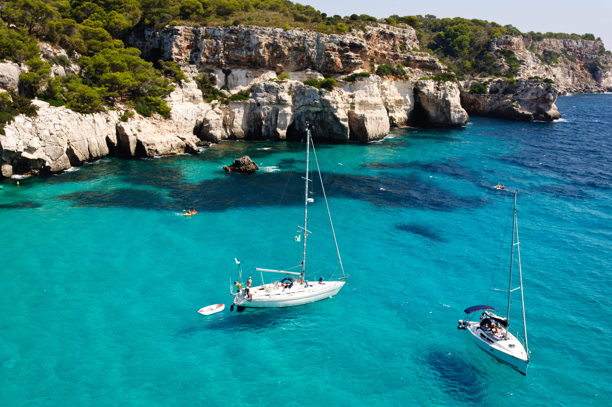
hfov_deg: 51.3
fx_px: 637
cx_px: 306
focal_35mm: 38
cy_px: 204
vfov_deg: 35.4
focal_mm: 25
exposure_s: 1/250
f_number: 11
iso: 200
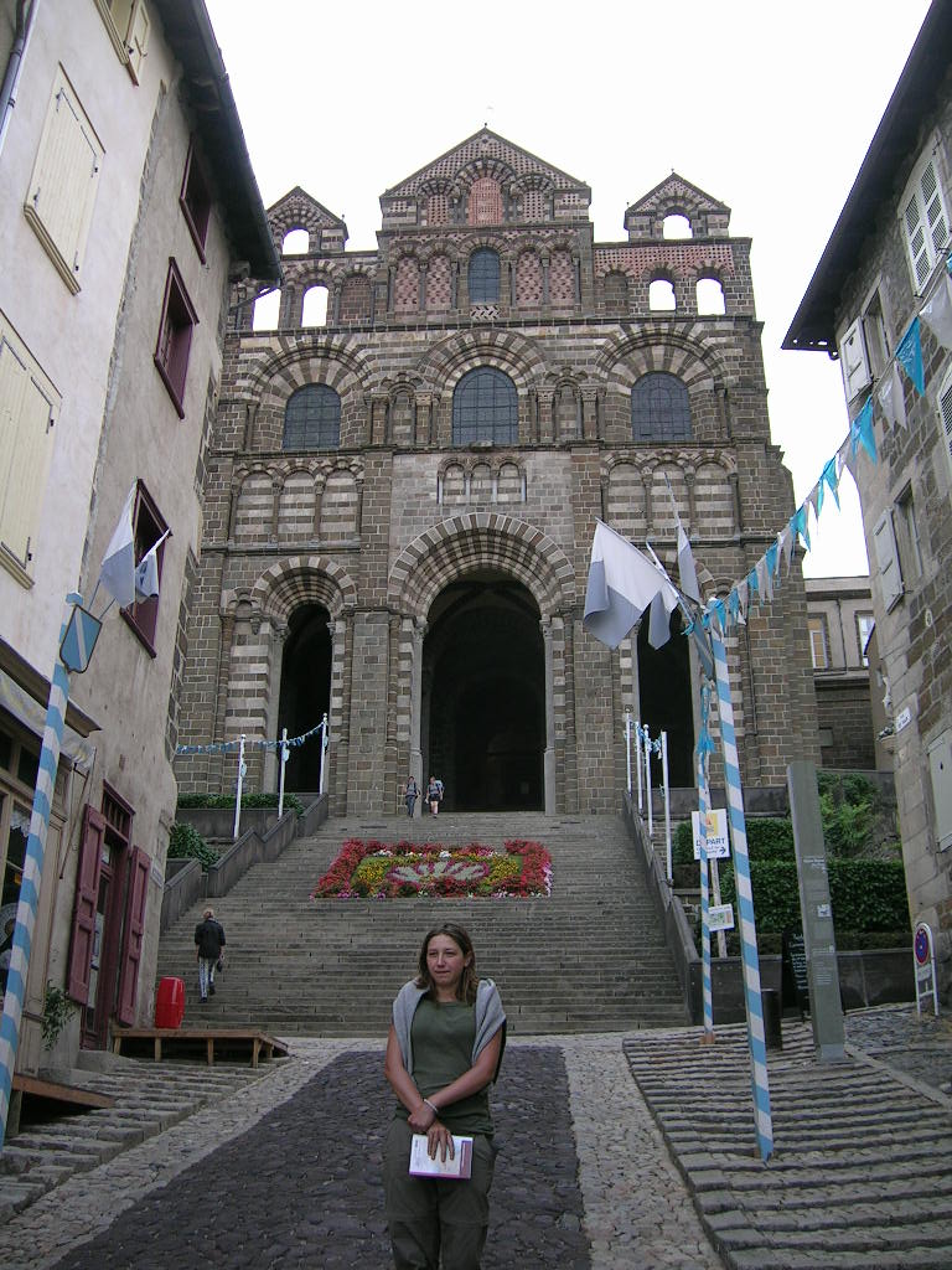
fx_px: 1283
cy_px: 635
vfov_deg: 52.6
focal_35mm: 35
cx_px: 476
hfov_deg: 40.7
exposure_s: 1/162
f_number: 2.8
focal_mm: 5.4
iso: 50
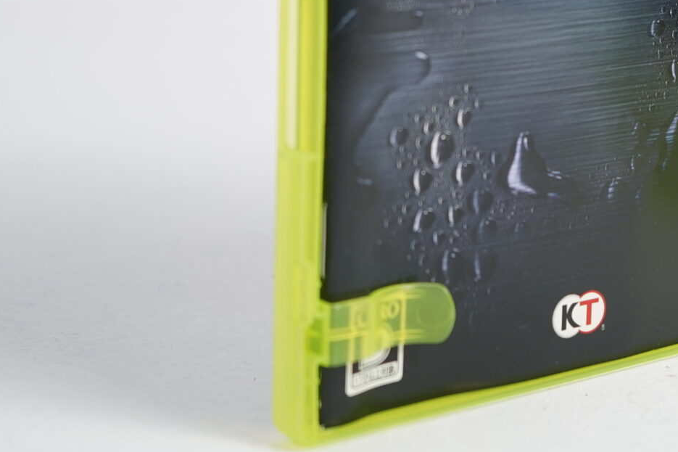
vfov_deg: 11.6
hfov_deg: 16.9
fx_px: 2165
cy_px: -145
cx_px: 850
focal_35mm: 115
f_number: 4.5
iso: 400
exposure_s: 1/50
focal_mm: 42
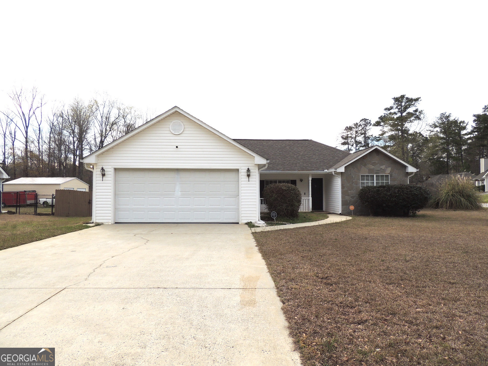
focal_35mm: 24
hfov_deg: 71.6
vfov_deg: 56.8
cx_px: 244
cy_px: 183
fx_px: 338
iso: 100
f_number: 3
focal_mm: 4.3
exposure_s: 1/1250
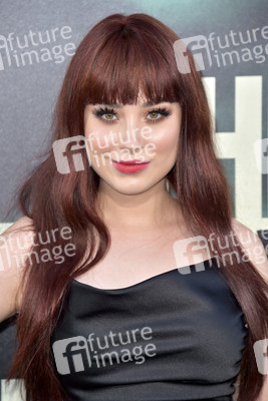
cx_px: 134
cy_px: 200
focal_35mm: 250
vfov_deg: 8.2
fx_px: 2789
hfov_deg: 5.5
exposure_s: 1/250
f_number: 7.1
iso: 320
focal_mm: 250
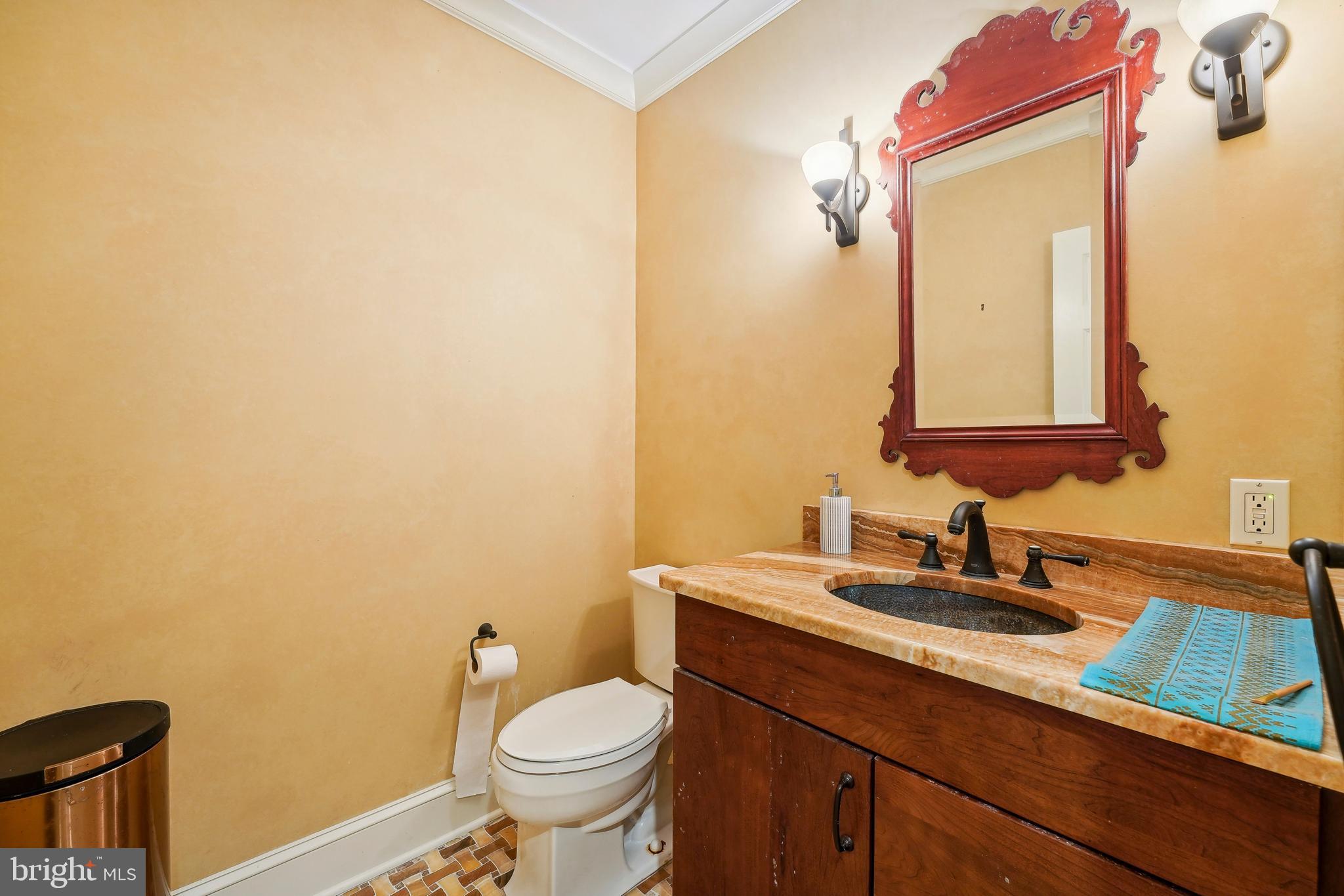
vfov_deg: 81.2
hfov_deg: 104.3
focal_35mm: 14
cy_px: 448
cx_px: 672
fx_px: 523
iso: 1000
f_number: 8
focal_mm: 14
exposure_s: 1/20
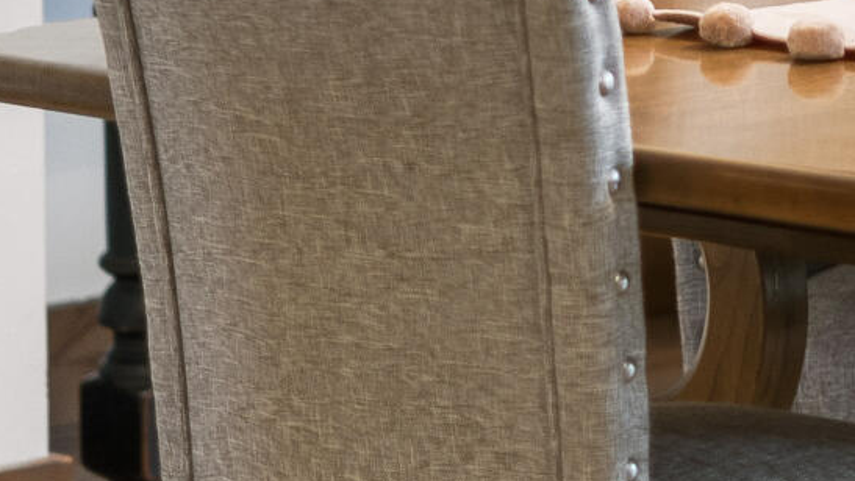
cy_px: -711
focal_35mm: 287
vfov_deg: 4.1
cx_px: 1587
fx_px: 6508
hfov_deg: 7.3
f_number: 1.8
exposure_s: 1/80
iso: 250
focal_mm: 50
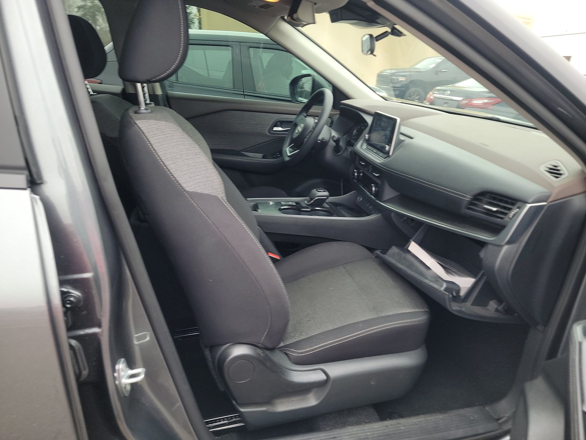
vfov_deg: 56.8
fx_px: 406
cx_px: 293
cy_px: 220
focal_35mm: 24
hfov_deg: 71.6
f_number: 1.8
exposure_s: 1/119
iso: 95
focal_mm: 6.7
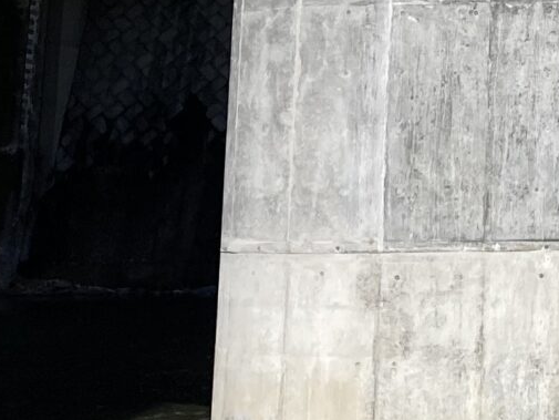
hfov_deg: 13.4
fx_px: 2294
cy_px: -508
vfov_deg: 9.5
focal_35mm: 142
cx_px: 746
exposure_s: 1/3003
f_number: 1.8
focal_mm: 3.99
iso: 20
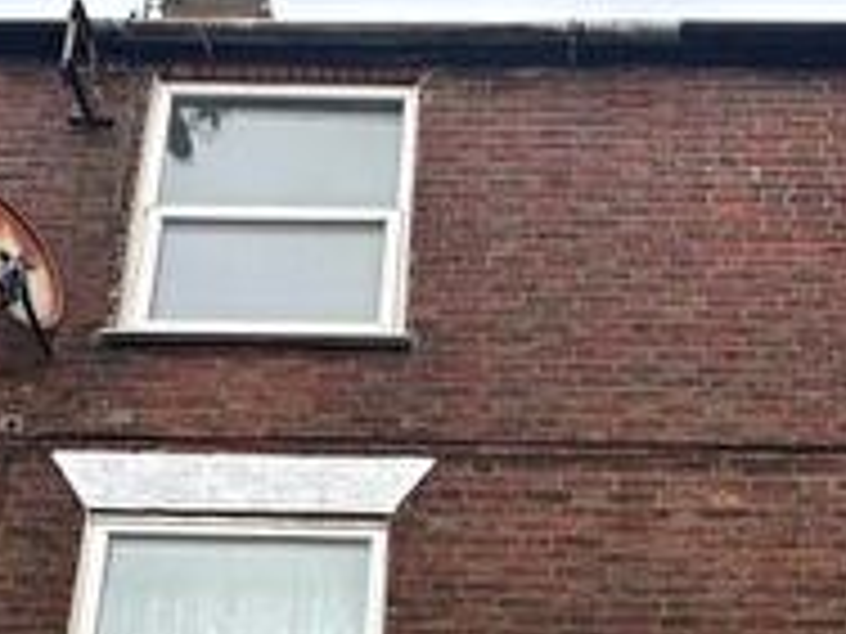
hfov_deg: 36.4
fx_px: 1271
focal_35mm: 52
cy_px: 987
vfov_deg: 22.3
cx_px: 567
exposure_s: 1/229
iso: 40
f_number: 2.2
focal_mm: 2.22
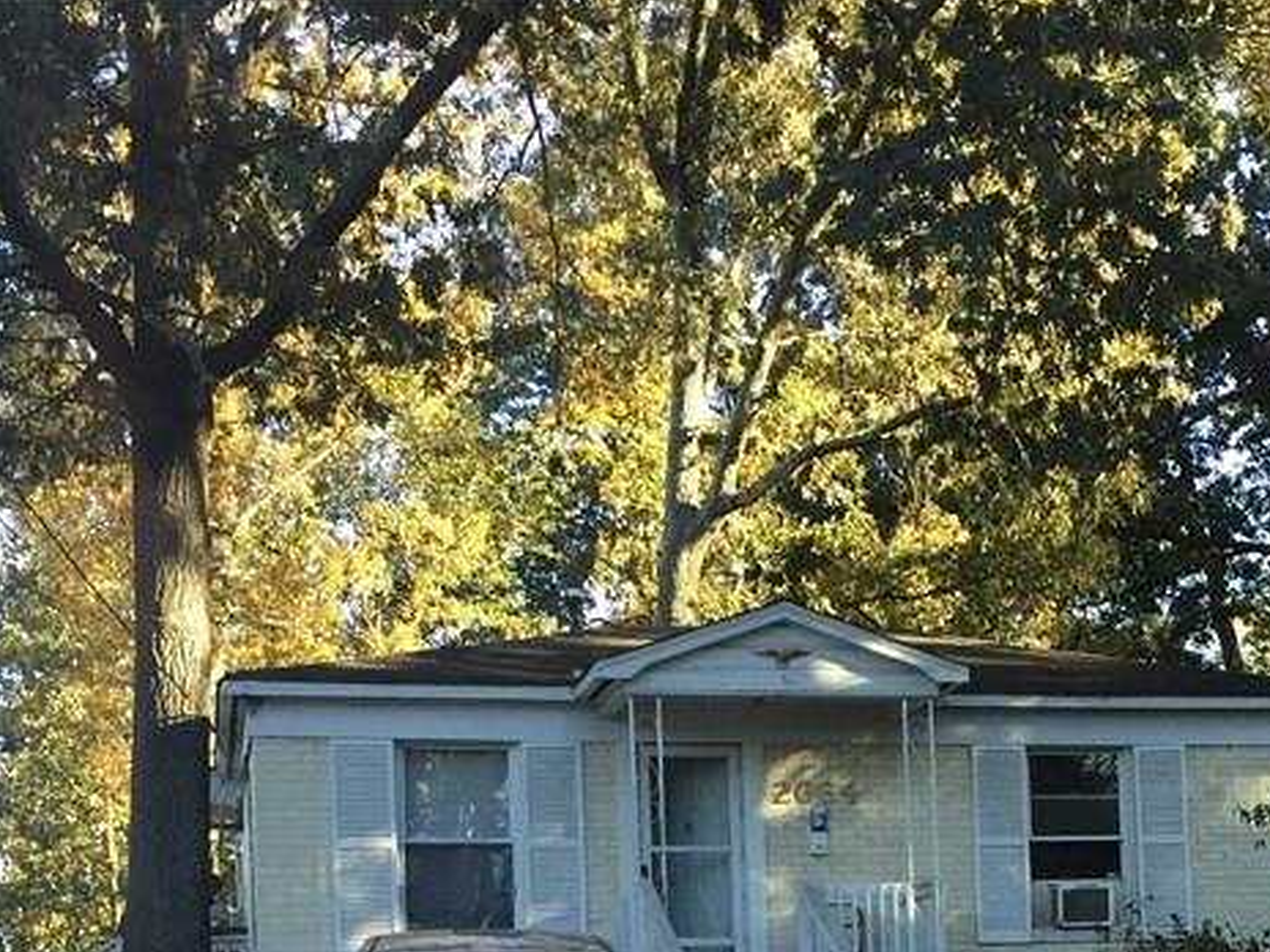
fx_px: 2348
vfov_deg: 21.7
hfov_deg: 29.9
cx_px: 917
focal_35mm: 64
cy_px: 1042
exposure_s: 1/30
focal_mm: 4.15
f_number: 2.2
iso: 40
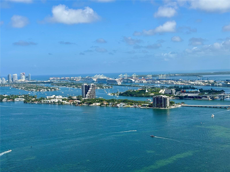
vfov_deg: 28.0
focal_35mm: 52
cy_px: 86
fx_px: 346
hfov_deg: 36.8
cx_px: 115
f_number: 1.6
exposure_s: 1/3413
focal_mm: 5.96
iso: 40
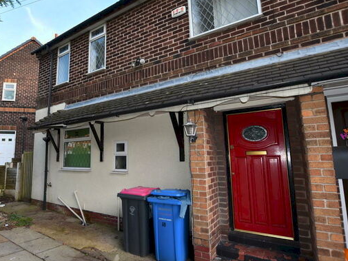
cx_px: 127
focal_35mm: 20
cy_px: 124
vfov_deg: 66.0
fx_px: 201
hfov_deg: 80.0
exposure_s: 1/200
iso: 160
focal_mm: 10
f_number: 5
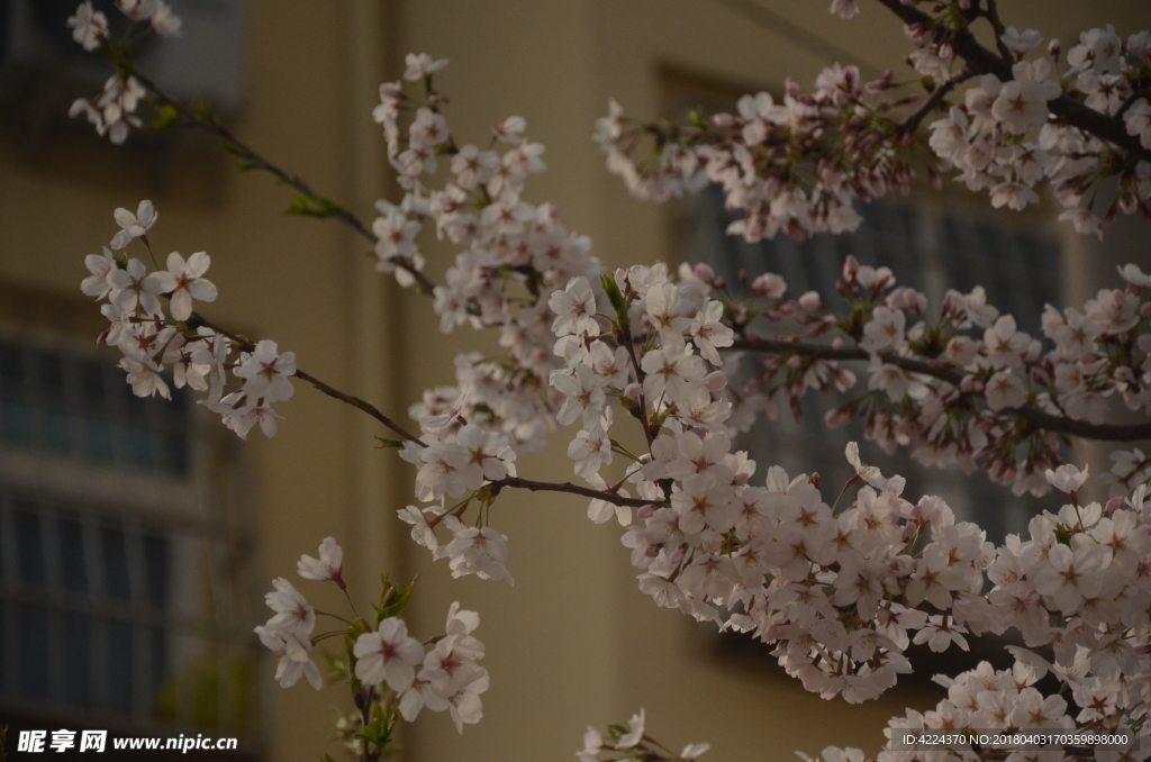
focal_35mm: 158
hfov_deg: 13.1
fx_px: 5025
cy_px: 381
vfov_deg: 8.7
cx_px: 576
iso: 800
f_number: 5.6
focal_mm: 105
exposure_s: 1/8000
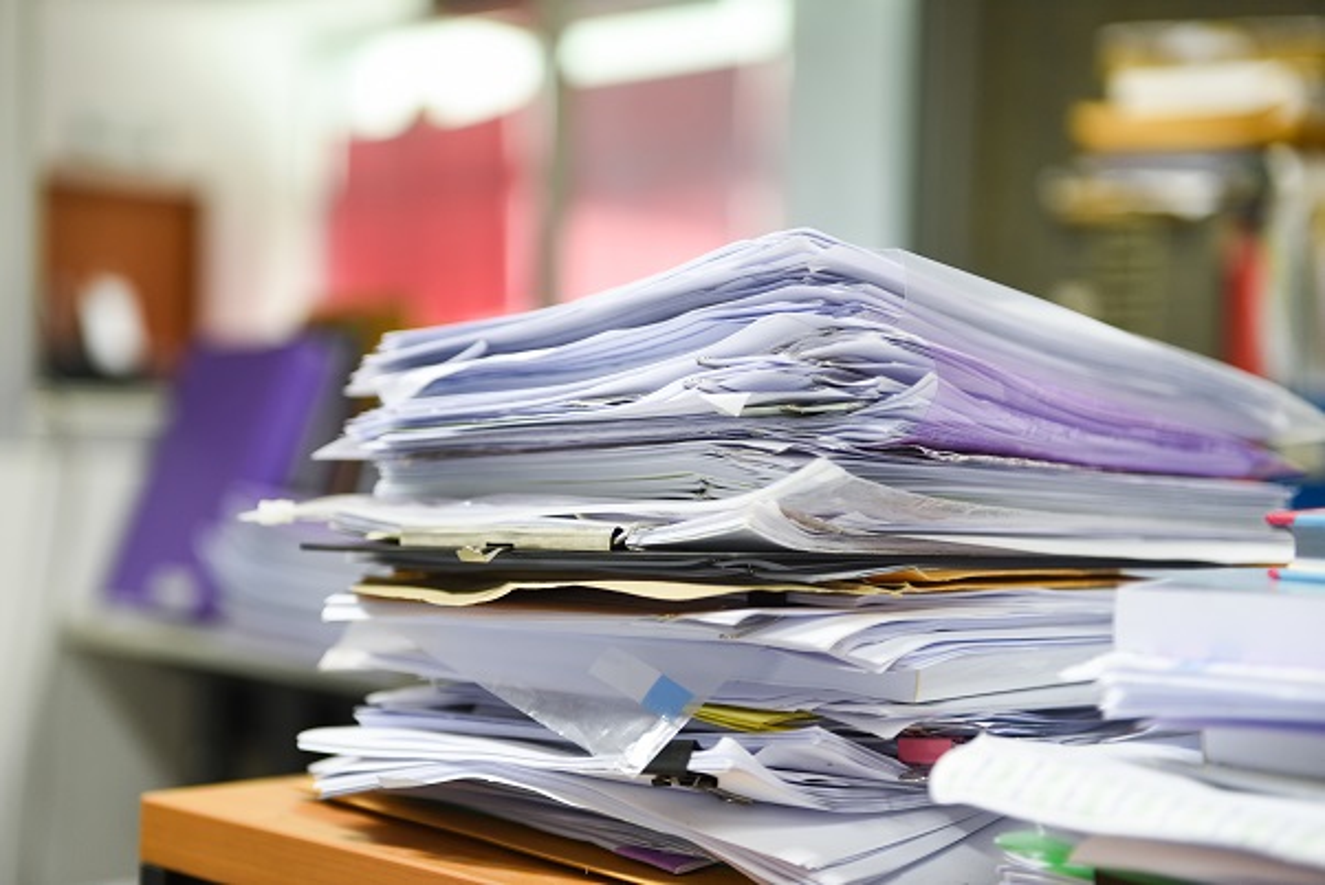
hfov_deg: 32.4
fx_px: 2283
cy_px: 442
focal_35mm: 62
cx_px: 662
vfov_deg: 21.9
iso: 640
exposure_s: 1/60
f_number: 2.8
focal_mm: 62
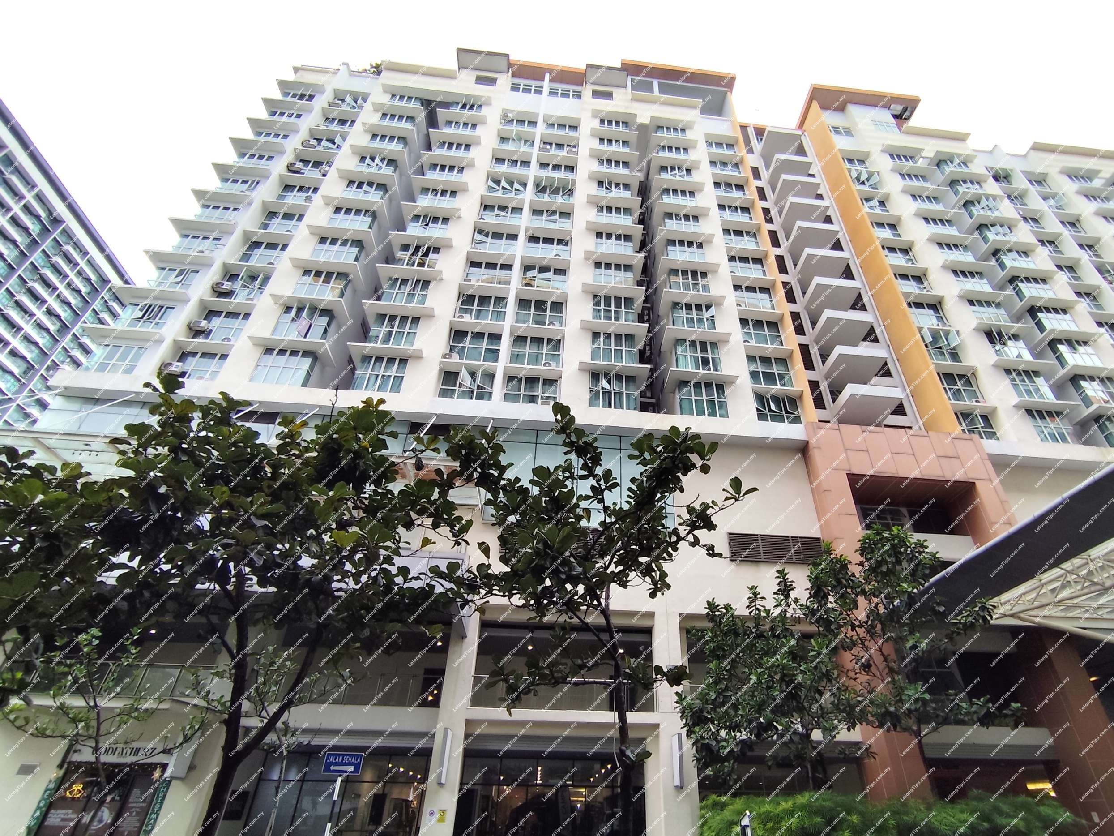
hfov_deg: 94.5
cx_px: 557
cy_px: 418
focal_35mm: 16
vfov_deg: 78.1
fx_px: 515
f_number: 2.2
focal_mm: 1.65
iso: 50
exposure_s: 1/264
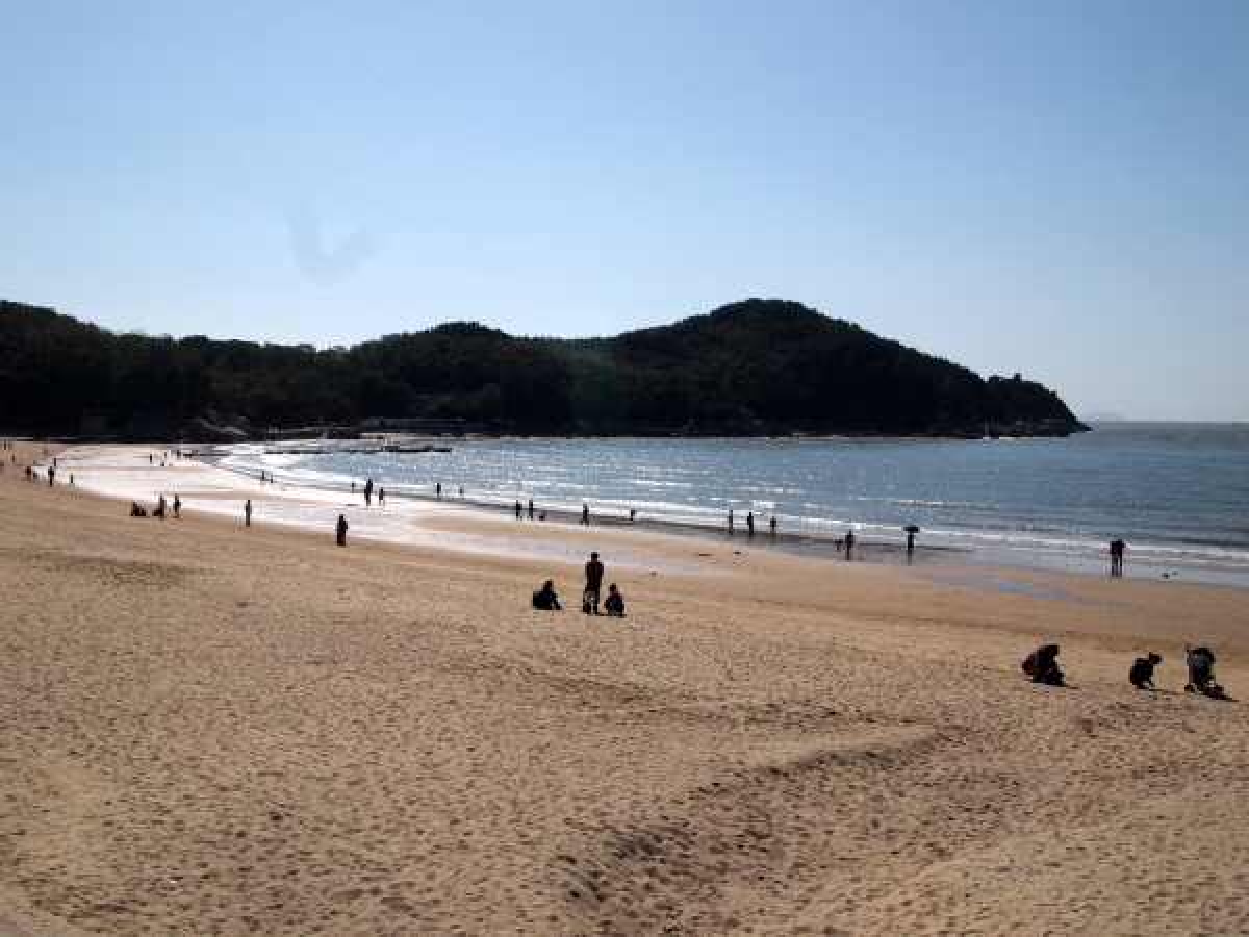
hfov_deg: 51.4
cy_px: 468
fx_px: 1299
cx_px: 624
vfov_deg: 39.7
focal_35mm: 36
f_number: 11
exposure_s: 1/640
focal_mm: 18
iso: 200
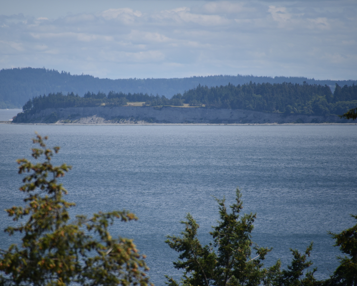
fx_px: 3583
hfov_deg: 5.7
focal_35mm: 339
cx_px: 143
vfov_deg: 4.6
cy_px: 143
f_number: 5.6
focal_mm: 300
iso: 100
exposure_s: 1/640
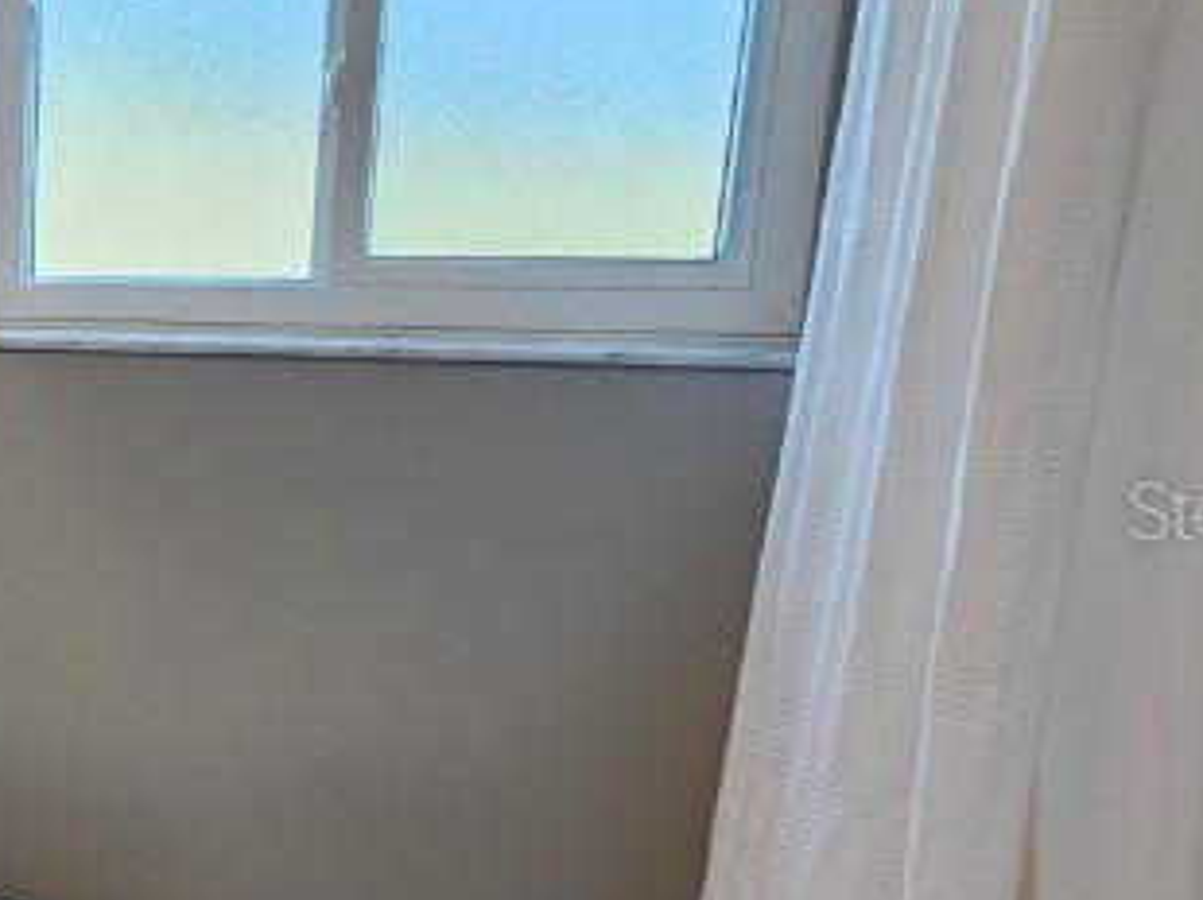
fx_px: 1493
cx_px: -493
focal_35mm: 43
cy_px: 508
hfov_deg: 30.4
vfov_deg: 33.5
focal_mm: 2.2
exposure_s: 1/60
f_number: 2.2
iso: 100
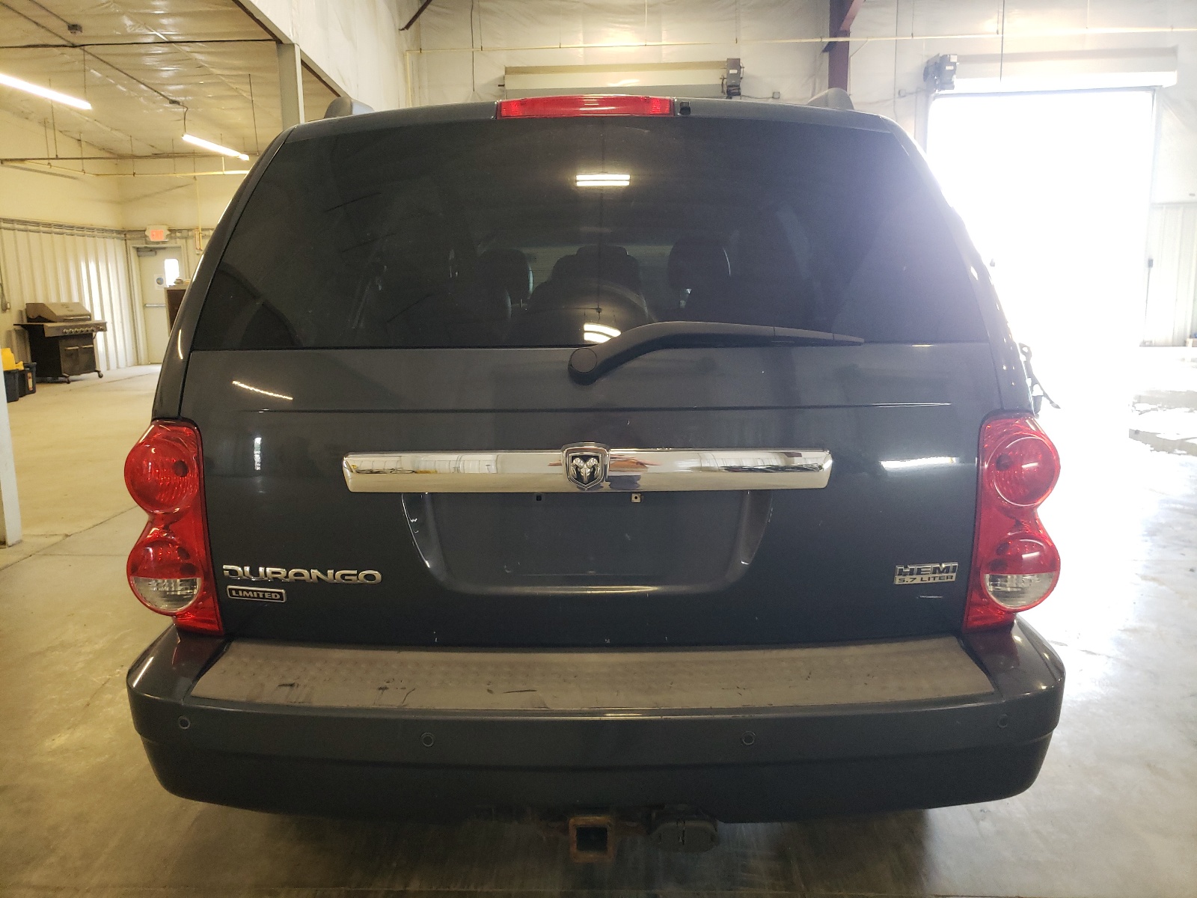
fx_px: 899
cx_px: 598
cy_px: 449
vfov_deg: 53.1
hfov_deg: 67.3
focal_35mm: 26
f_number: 1.5
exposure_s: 1/60.2
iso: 183
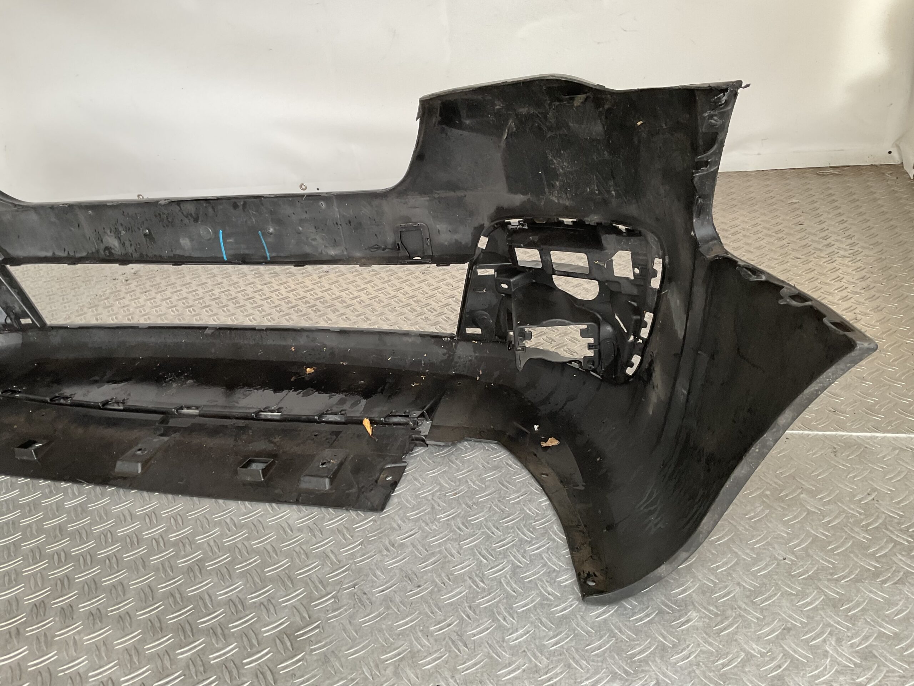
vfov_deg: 48.2
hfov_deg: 61.7
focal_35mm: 29
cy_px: 343
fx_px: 766
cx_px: 457
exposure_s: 1/50
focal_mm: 3
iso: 50
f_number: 1.8
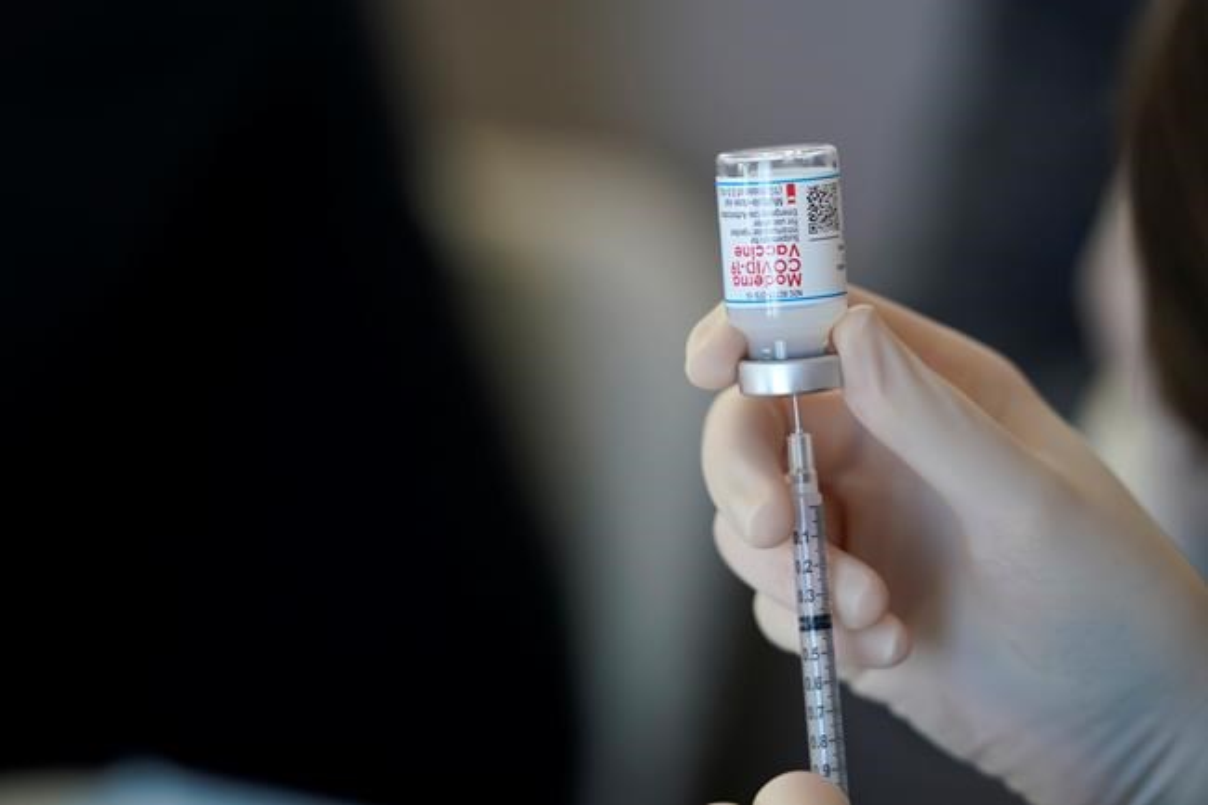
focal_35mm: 200
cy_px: 402
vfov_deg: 6.9
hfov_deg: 10.3
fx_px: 6709
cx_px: 604
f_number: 4
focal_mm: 200
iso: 320
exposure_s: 1/200
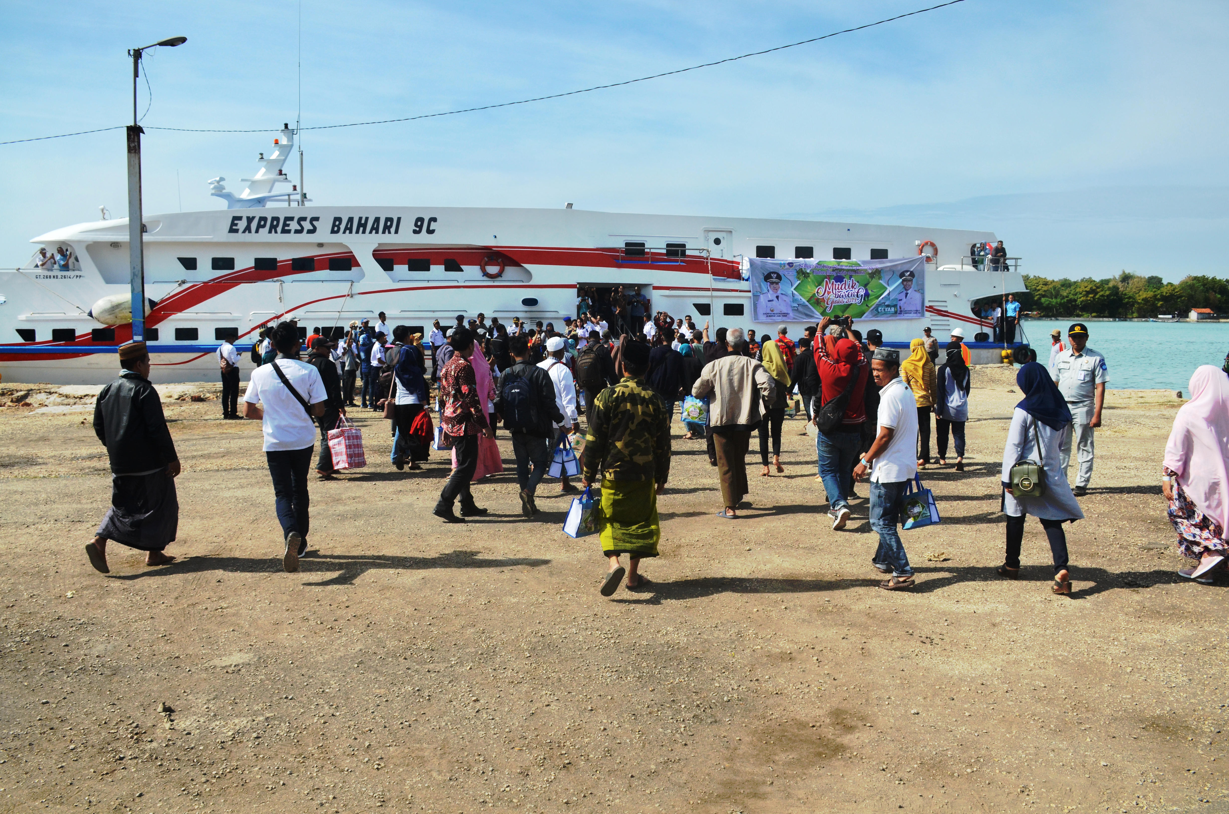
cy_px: 407
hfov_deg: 67.5
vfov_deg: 47.7
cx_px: 614
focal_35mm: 27
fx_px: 920
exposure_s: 1/1600
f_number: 6.3
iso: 500
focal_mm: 18
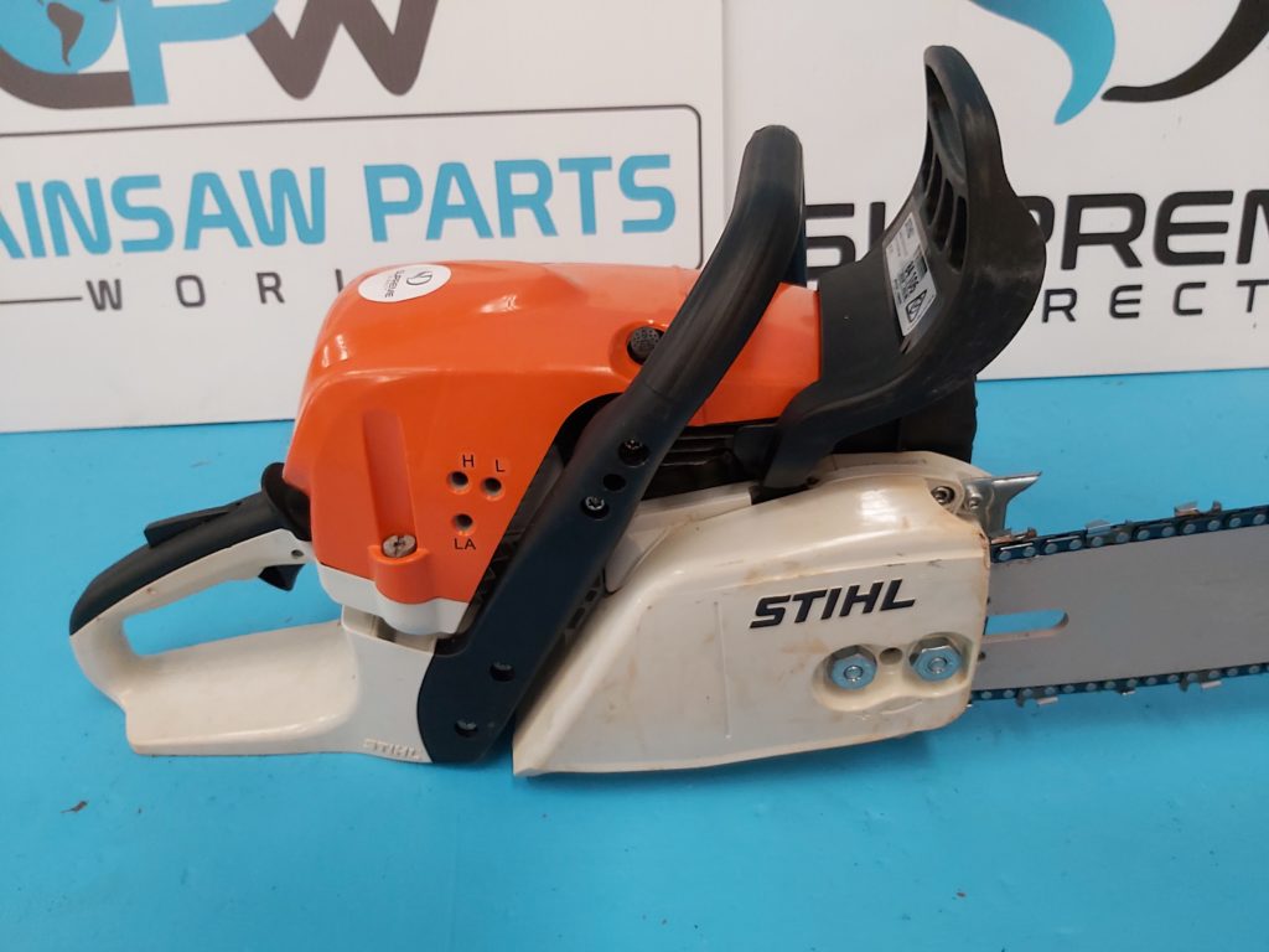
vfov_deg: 53.1
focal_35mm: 26
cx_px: 634
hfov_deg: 67.3
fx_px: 953
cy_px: 476
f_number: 1.7
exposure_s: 1/25
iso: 640
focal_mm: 3.92
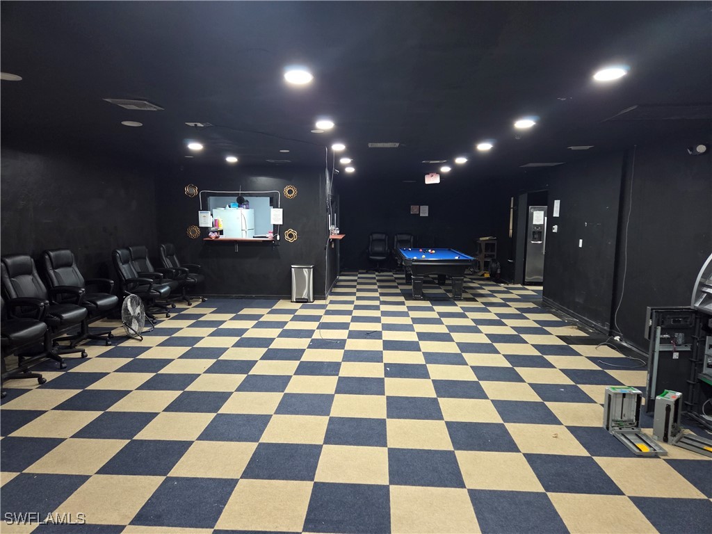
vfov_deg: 58.9
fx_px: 473
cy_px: 267
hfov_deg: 73.9
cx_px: 356
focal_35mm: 23
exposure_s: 1/120
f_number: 1.8
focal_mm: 5.4
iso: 1250
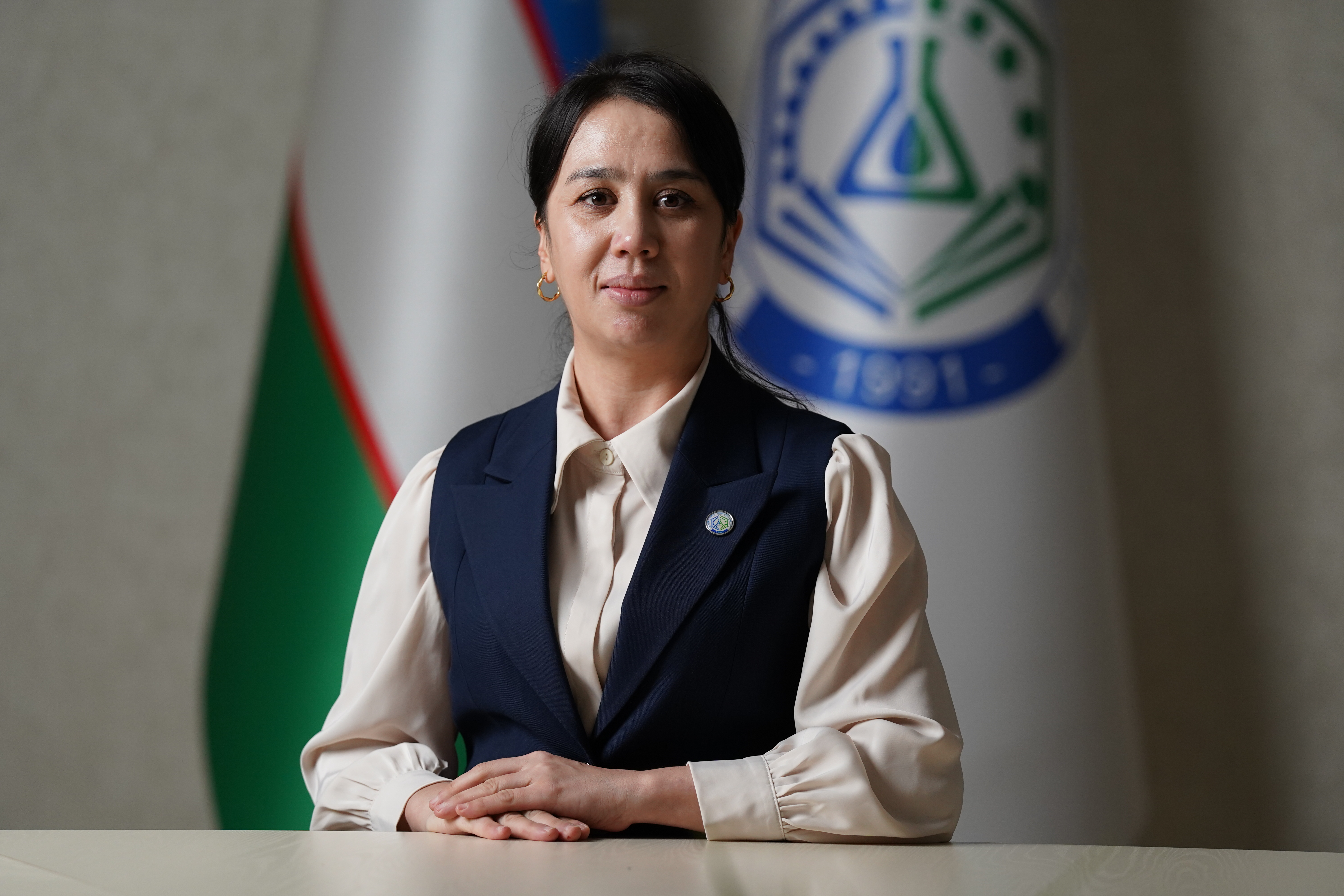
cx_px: 672
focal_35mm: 171
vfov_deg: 8.0
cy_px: 448
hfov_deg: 12.0
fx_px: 6384
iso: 1600
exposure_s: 1/250
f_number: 4
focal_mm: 171
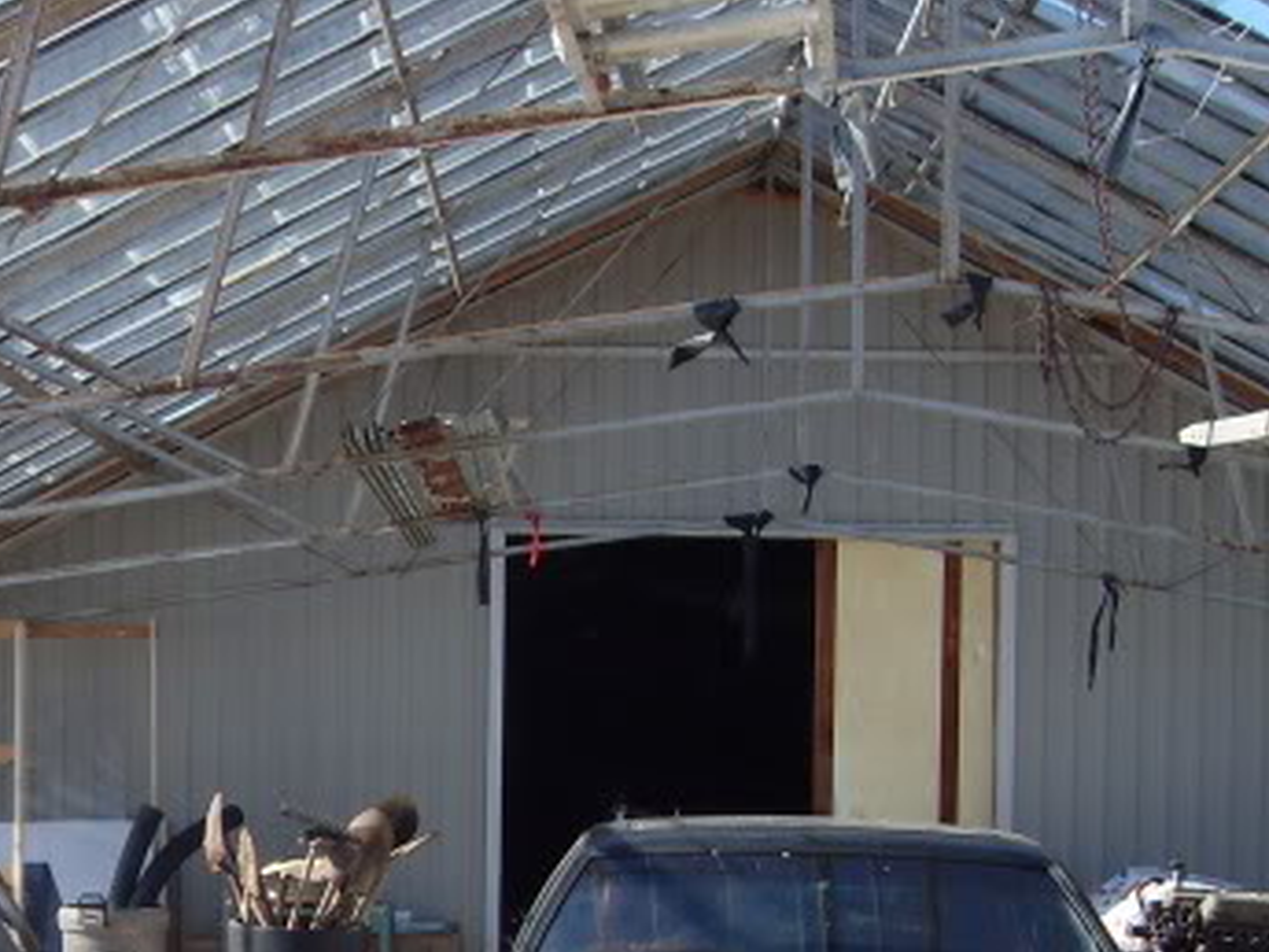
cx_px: 450
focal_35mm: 86
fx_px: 3153
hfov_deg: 22.7
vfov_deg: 16.8
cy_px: 978
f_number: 7
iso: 80
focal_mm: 6.3
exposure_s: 1/180
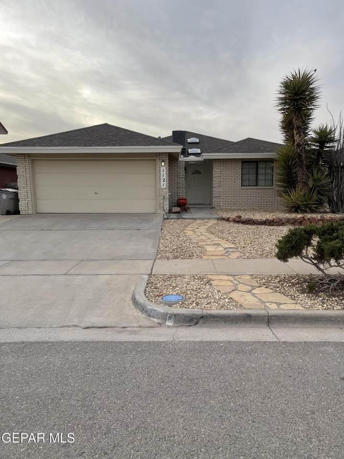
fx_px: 331
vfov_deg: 69.4
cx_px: 172
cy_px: 230
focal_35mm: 25
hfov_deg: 54.9
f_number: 1.6
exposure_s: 1/2433
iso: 32
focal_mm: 5.1
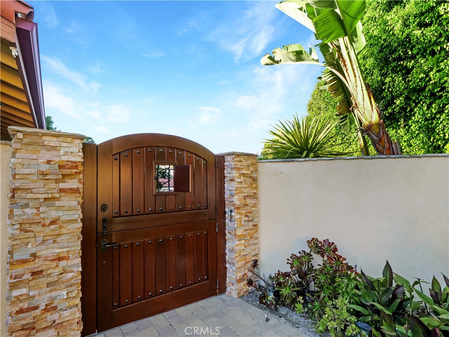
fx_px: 208
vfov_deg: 78.1
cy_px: 168
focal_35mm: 16
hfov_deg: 94.5
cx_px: 224
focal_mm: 8
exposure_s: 1/100
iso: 800
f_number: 11
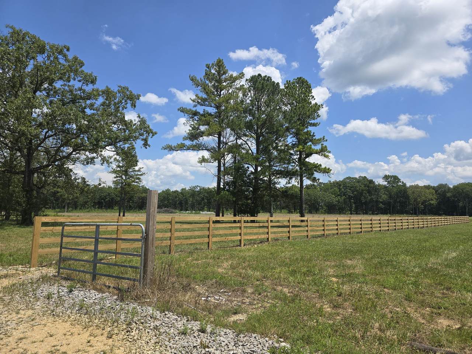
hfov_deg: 73.9
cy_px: 177
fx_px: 314
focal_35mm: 23
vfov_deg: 58.9
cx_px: 236
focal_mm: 6.3
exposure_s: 1/1022
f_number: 1.7
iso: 12
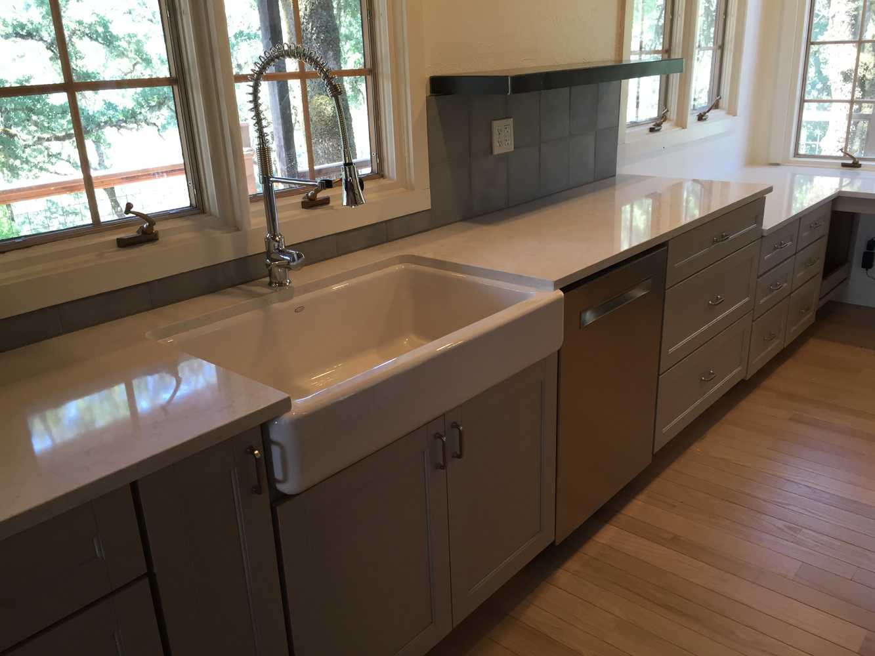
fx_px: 733
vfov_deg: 48.2
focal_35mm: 29
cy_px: 328
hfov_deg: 61.7
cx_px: 438
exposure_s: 1/30
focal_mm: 4.15
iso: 32
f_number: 2.2
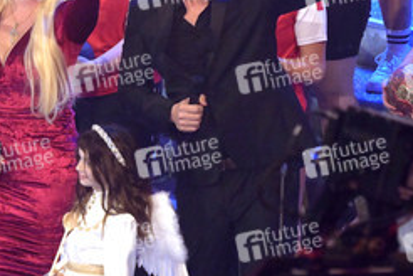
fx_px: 7560
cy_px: 116
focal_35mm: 659
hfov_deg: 3.1
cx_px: 133
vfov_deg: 2.1
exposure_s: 1/400
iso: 12800
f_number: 5.6
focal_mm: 360
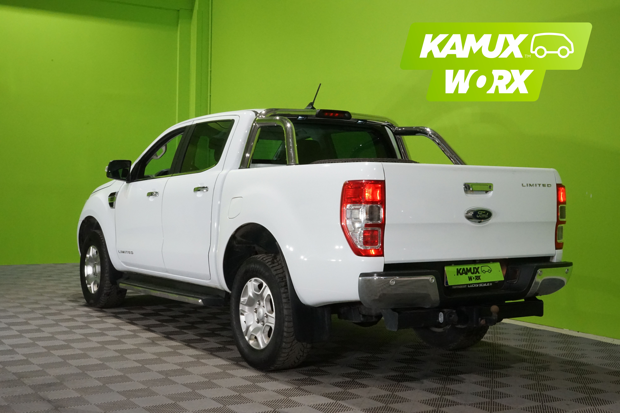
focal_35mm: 48
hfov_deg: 41.1
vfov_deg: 28.1
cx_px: 310
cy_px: 206
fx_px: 827
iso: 6400
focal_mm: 48
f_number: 25
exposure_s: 1/25
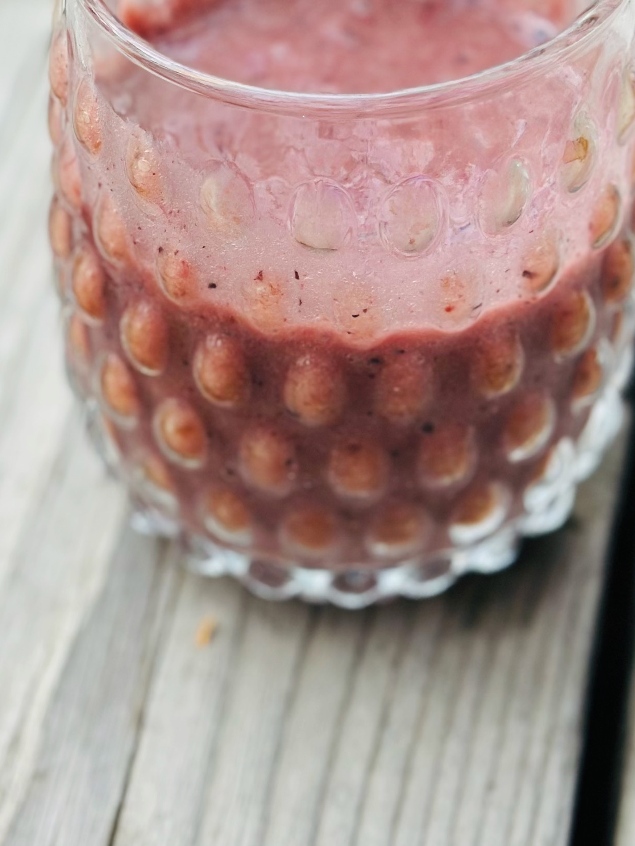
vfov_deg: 19.3
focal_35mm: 102
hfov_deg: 14.4
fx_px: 2495
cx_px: 81
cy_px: 385
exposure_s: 1/880
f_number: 1.78
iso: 80
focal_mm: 6.86
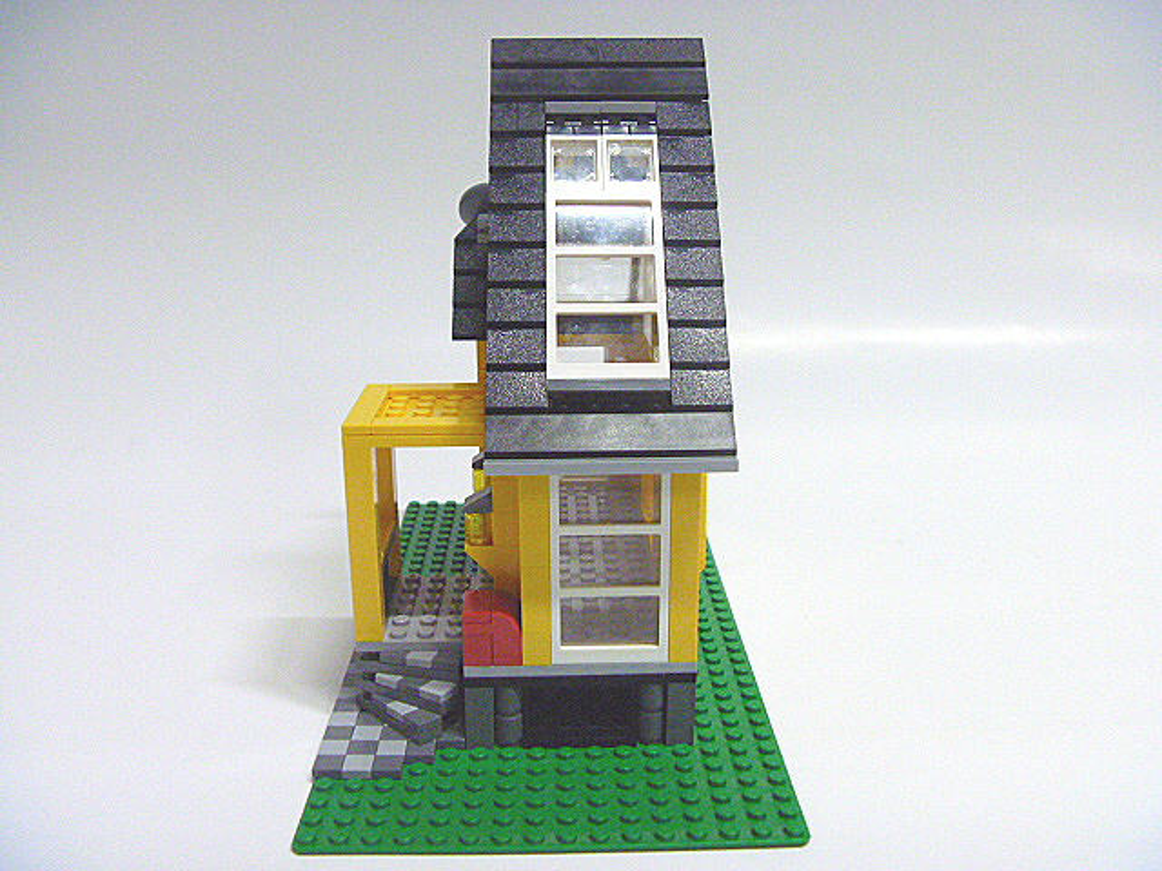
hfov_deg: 52.6
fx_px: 1175
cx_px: 581
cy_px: 436
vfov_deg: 40.7
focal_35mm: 35
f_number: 3.5
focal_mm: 6.3
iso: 800
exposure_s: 1/40
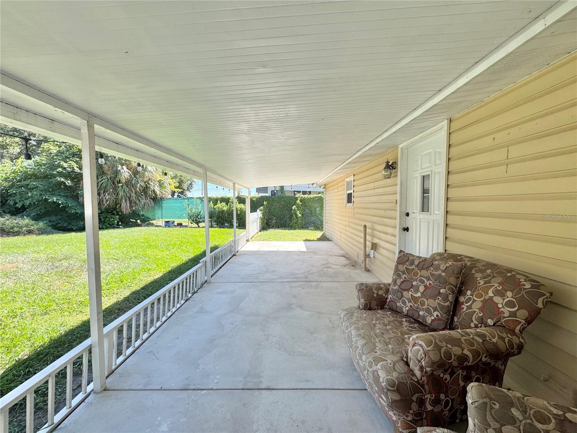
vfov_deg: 85.7
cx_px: 288
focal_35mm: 14
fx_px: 233
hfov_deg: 102.1
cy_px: 216
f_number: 2.2
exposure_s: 1/448
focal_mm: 2.22
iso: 40
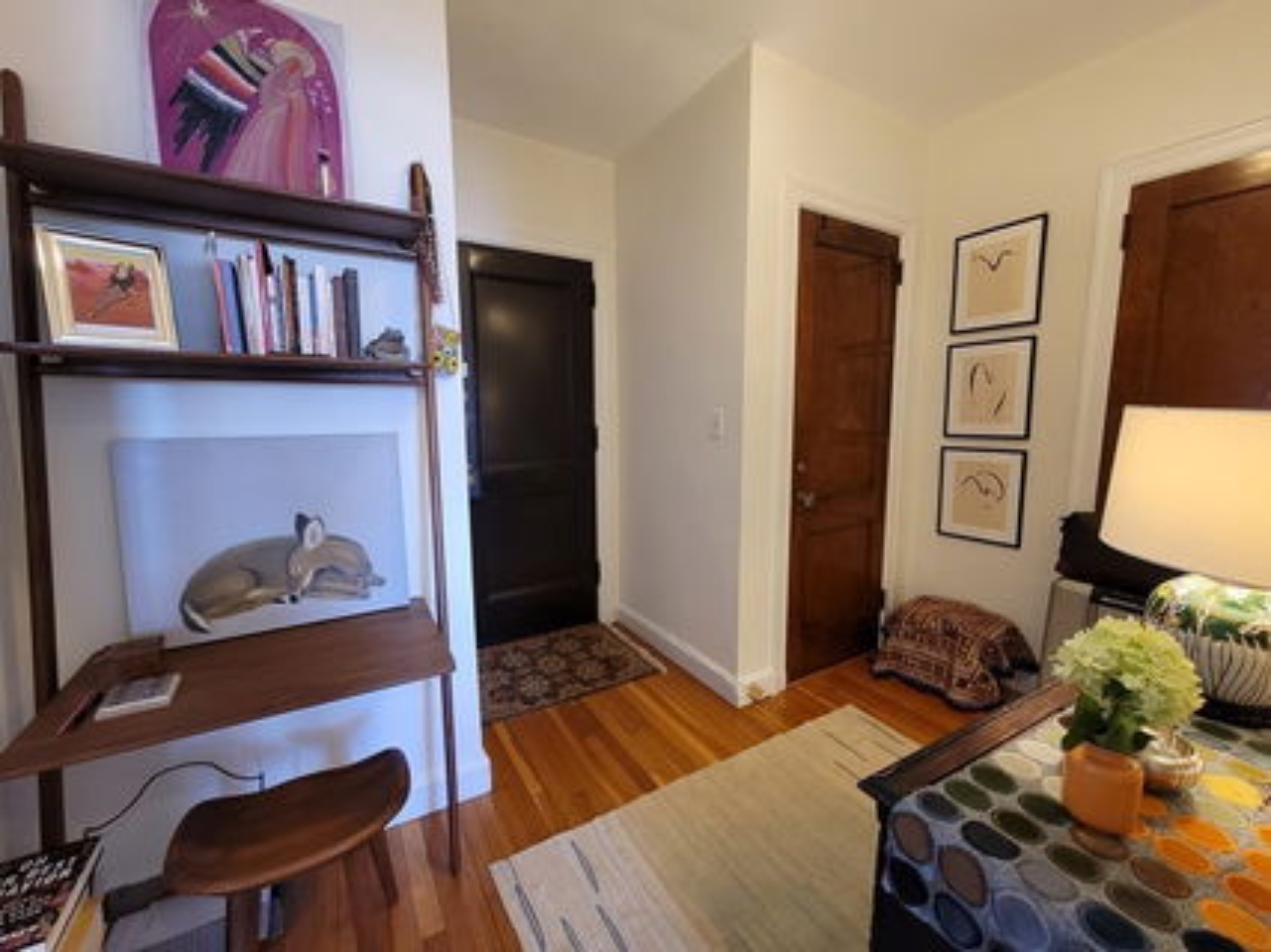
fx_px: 477
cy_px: 476
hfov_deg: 106.2
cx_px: 636
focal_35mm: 13
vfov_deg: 89.9
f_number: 2.2
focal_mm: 2.2
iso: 400
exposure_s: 1/40
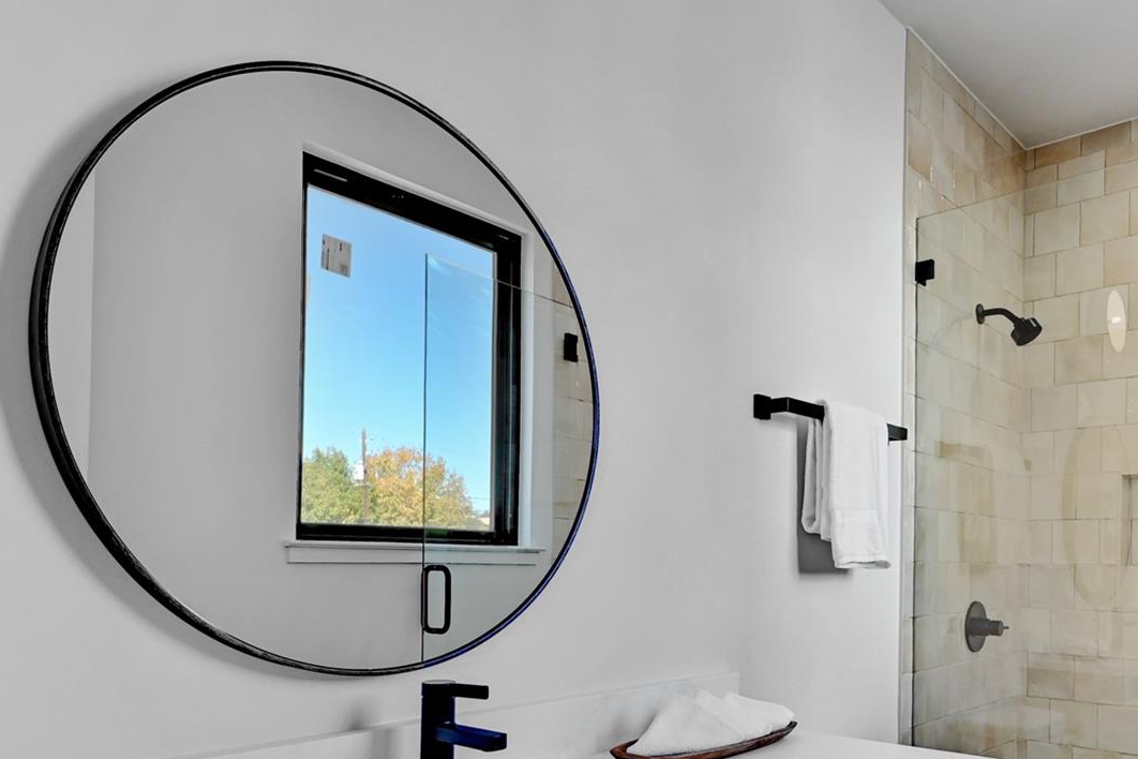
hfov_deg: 66.7
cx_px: 689
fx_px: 853
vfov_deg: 46.2
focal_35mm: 27
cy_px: 571
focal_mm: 14
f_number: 10
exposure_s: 1/13
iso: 400
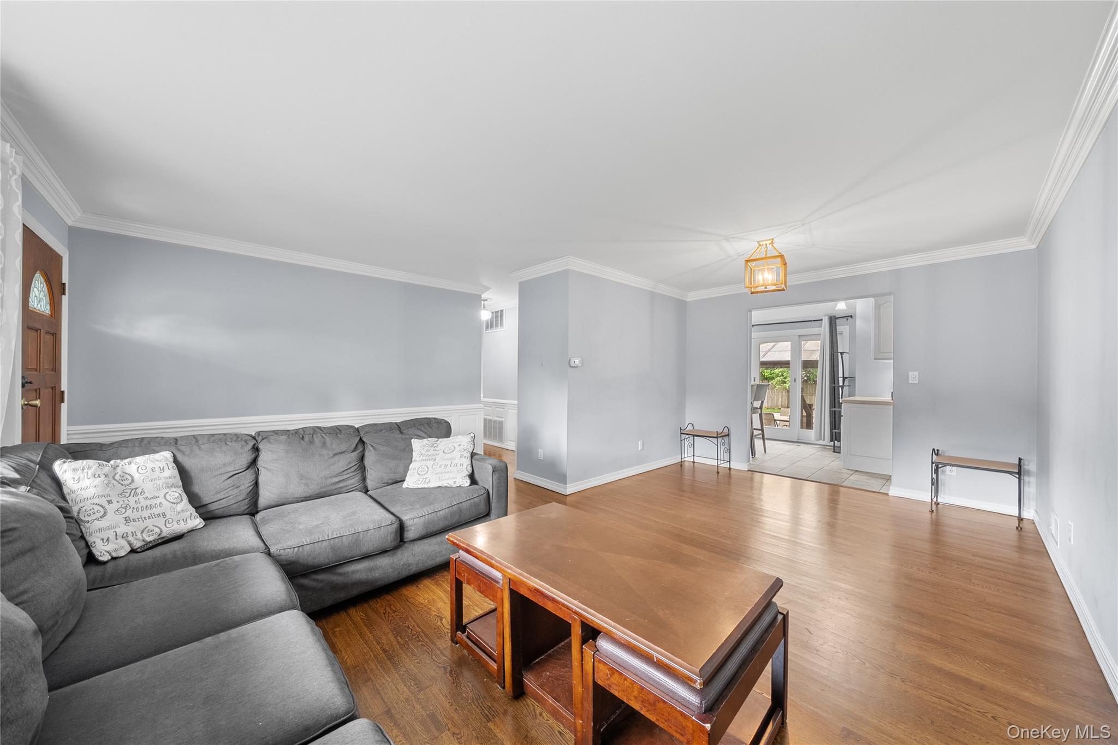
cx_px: 559
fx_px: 373
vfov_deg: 90.0
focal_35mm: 12
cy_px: 372
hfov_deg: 112.6
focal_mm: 12
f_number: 9
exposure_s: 1
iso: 500
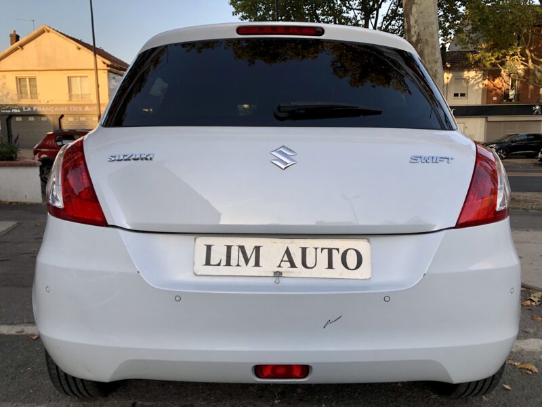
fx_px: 438
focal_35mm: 28
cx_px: 271
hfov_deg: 63.4
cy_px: 204
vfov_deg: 49.7
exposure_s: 1/198
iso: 20
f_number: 1.8
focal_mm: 3.99
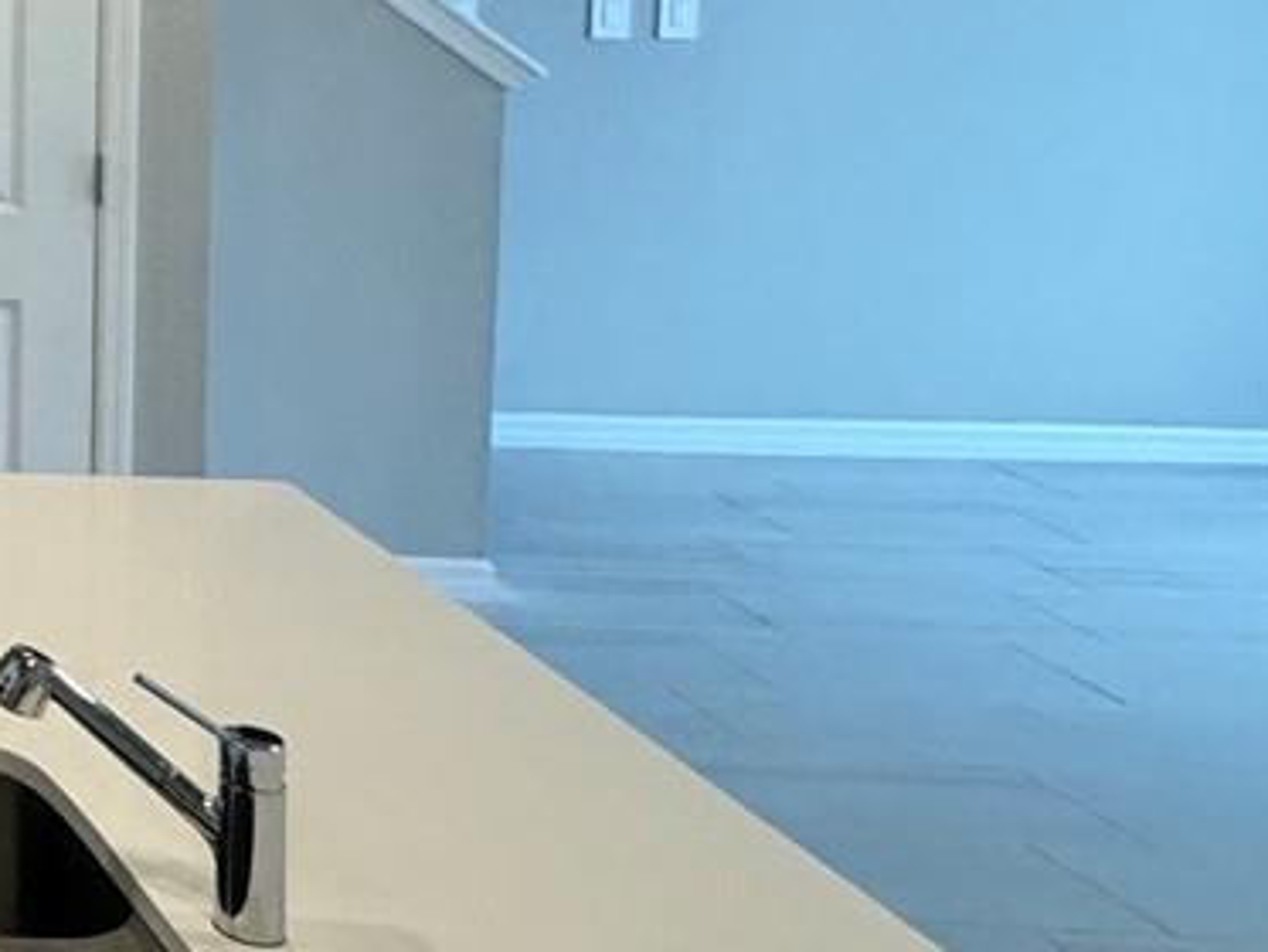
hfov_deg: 20.0
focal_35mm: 60
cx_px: -1159
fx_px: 2199
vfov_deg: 22.9
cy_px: -109
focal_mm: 2.22
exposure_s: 1/120
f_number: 2.2
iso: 200
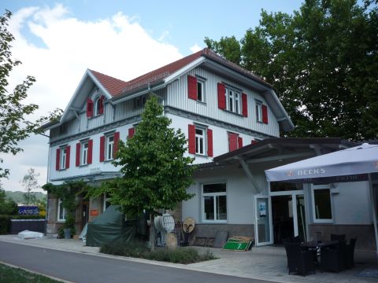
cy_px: 142
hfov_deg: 56.8
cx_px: 189
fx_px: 349
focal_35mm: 32
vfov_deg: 44.2
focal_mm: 5.2
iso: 100
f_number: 4
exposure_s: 1/400
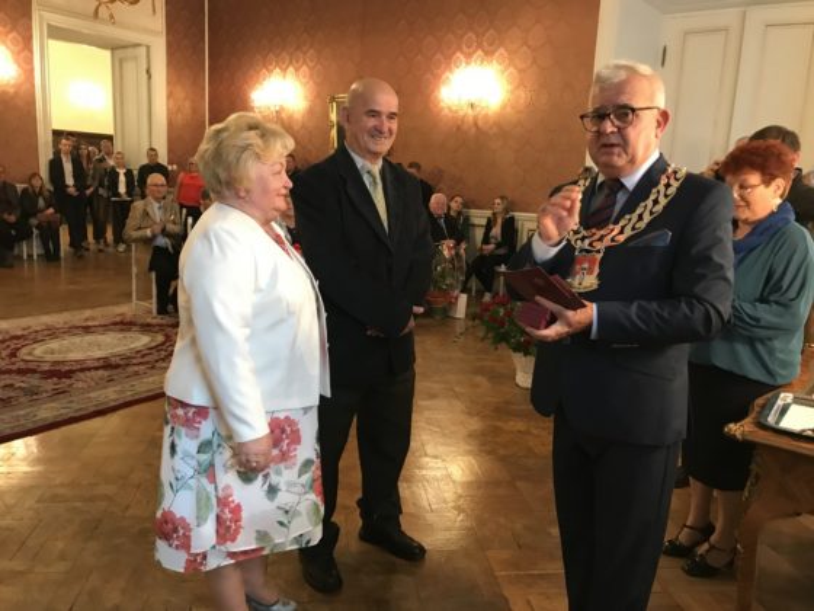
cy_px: 306
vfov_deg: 49.7
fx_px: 658
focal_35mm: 28
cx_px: 407
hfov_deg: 63.4
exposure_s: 1/17
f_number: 1.8
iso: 80
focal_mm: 3.99
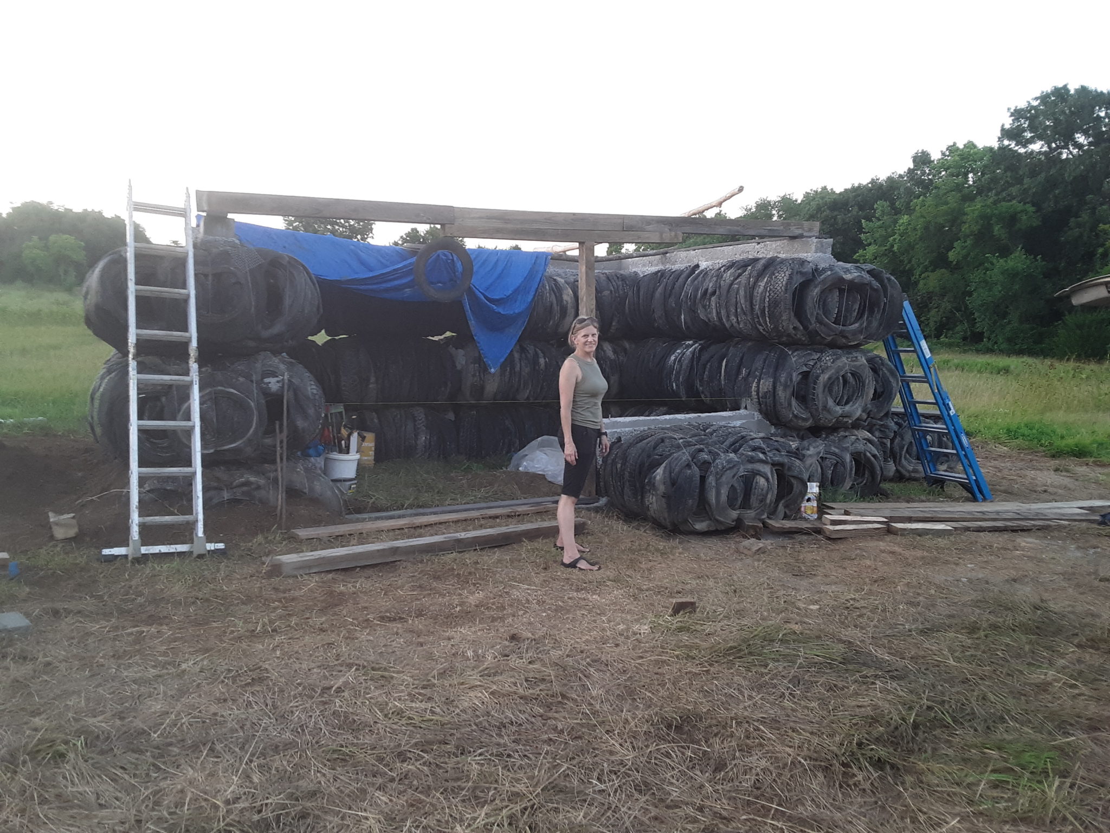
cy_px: 416
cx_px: 555
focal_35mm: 28
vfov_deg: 49.7
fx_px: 898
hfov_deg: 63.4
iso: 64
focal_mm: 2.91
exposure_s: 1/40
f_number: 1.9
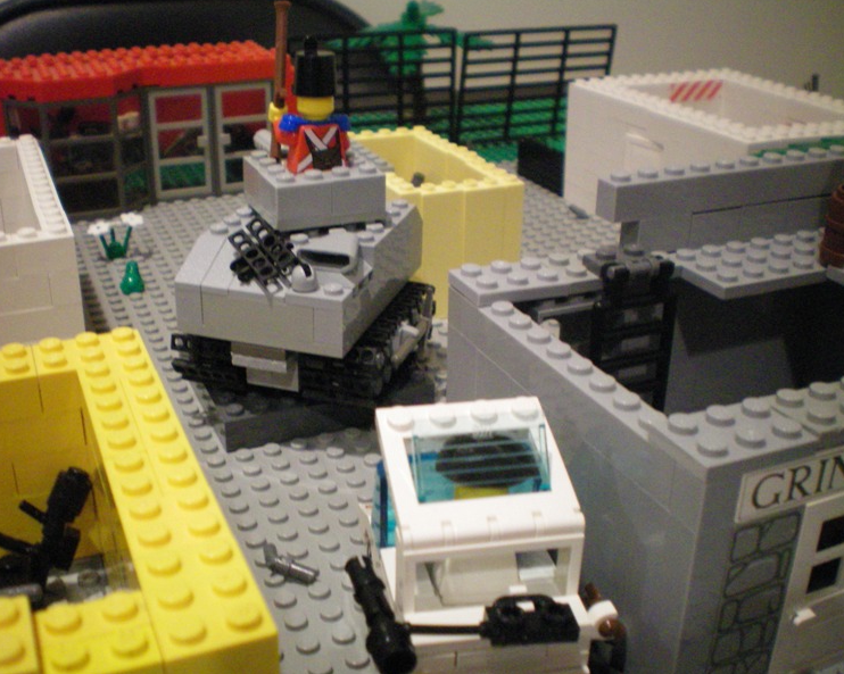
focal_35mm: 40
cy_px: 338
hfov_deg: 45.8
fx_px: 999
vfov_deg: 37.3
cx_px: 395
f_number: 3.1
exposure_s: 1/20
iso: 400
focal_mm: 6.3
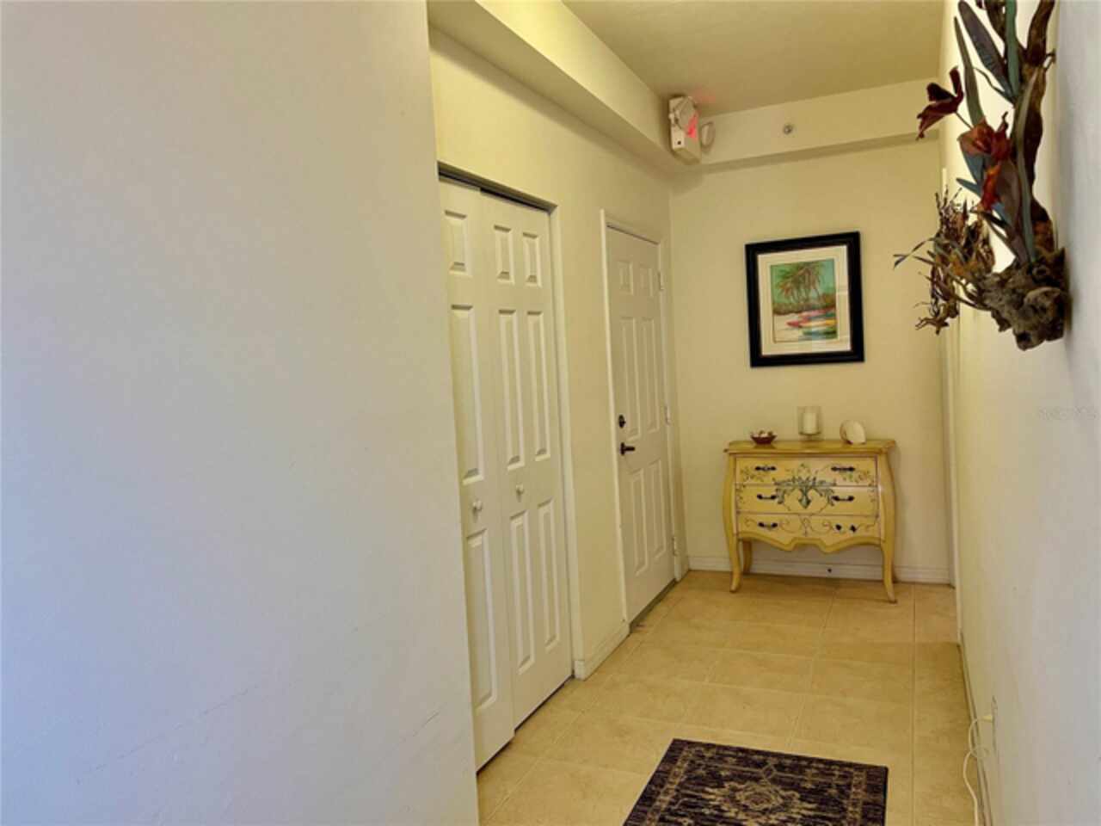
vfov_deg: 53.1
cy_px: 413
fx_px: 827
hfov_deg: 67.3
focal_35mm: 26
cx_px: 550
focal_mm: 4.2
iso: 125
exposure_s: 1/60
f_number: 1.6
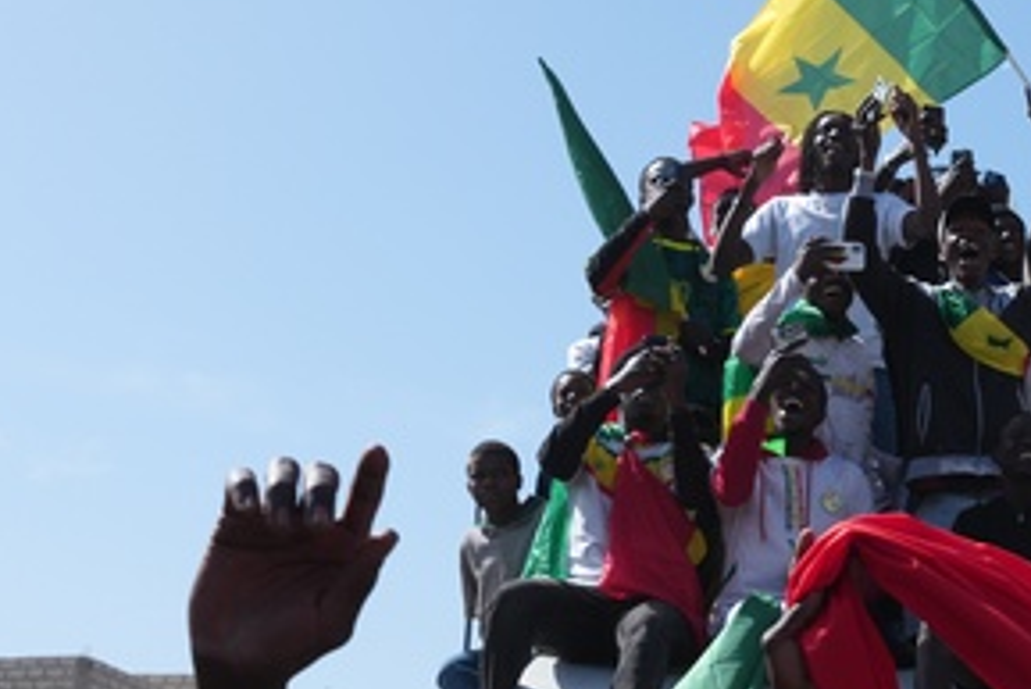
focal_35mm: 85
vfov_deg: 16.1
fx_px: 2435
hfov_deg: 23.3
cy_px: 412
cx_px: 924
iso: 200
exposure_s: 1/800
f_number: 6.3
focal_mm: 24
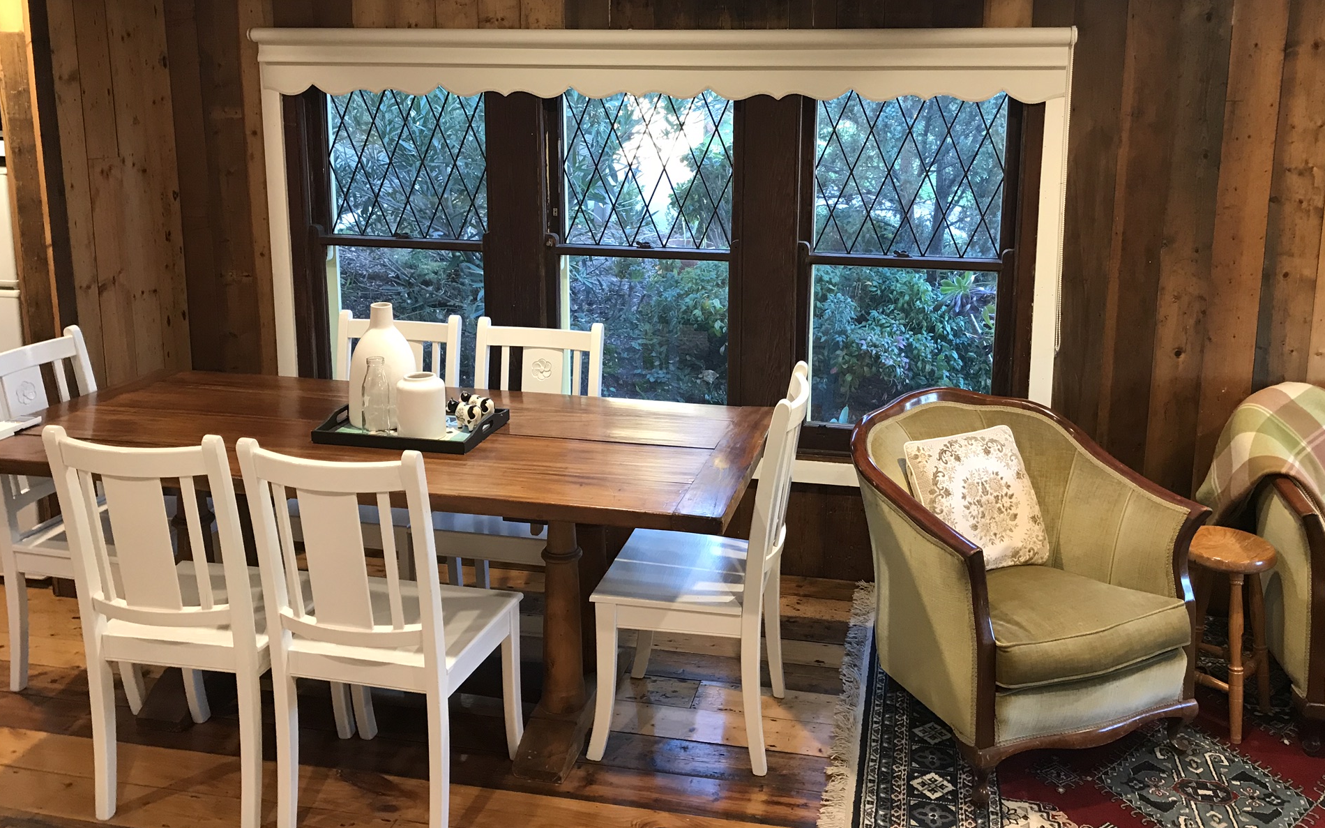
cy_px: 312
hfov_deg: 59.6
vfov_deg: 39.2
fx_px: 1155
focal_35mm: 32
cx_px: 704
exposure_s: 1/17
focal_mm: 3.99
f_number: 1.8
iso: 64
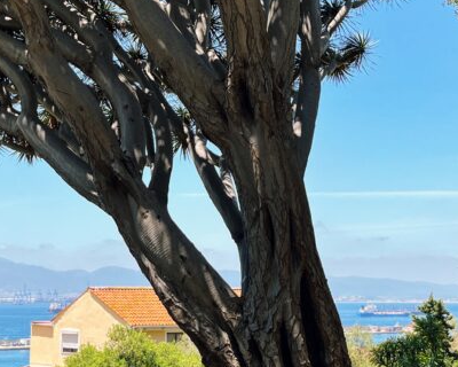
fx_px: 881
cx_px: 141
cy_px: 39
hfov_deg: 28.9
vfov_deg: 22.9
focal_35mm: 65
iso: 50
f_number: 1.6
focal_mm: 5.1
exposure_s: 1/1558
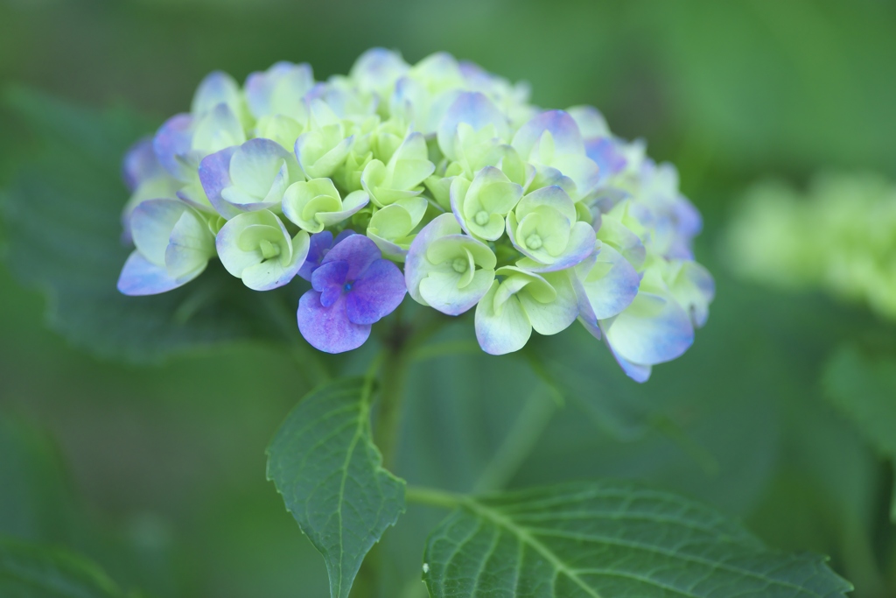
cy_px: 299
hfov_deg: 6.9
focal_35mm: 300
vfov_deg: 4.6
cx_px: 448
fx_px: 7467
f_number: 4
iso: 250
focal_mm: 300
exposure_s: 1/320
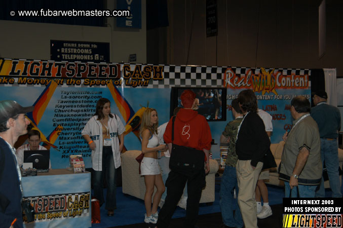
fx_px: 543
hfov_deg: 35.1
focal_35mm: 57
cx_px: 172
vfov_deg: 23.7
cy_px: 114
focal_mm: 38
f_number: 5
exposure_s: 1/60
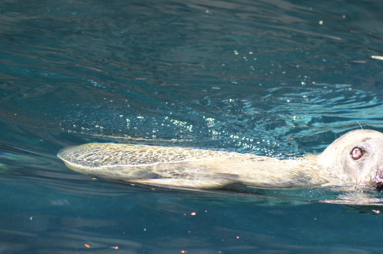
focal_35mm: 398
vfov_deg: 3.4
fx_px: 4224
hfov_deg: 5.2
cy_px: 158
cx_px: 234
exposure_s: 1/1000
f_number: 4.5
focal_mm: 185
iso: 800
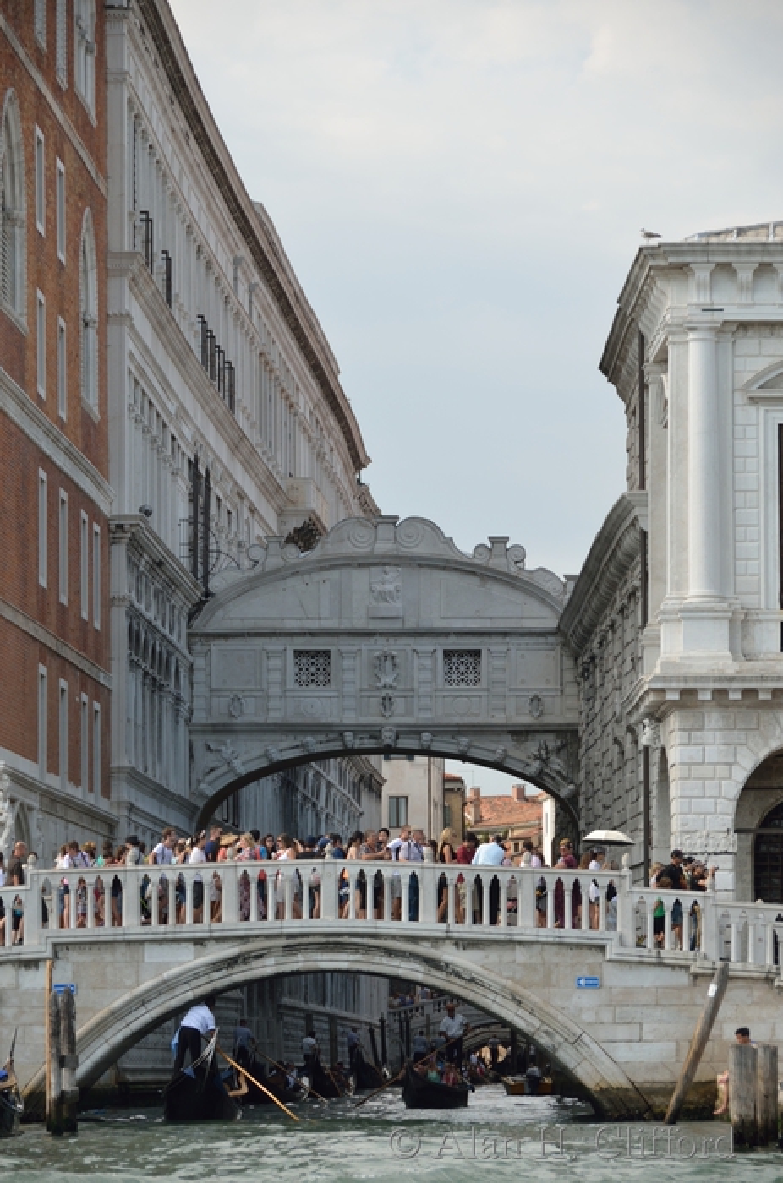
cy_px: 592
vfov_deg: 14.4
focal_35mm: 142
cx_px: 392
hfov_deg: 9.6
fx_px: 4674
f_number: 5.3
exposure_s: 1/320
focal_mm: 95
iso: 100
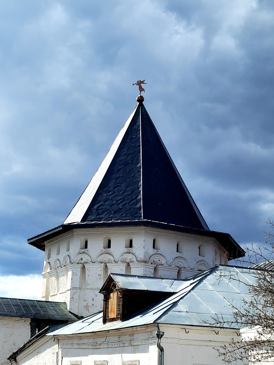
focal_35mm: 28
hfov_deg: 49.7
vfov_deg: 63.4
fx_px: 295
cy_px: 182
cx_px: 137
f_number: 2
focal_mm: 5.9
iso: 25
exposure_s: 1/1250
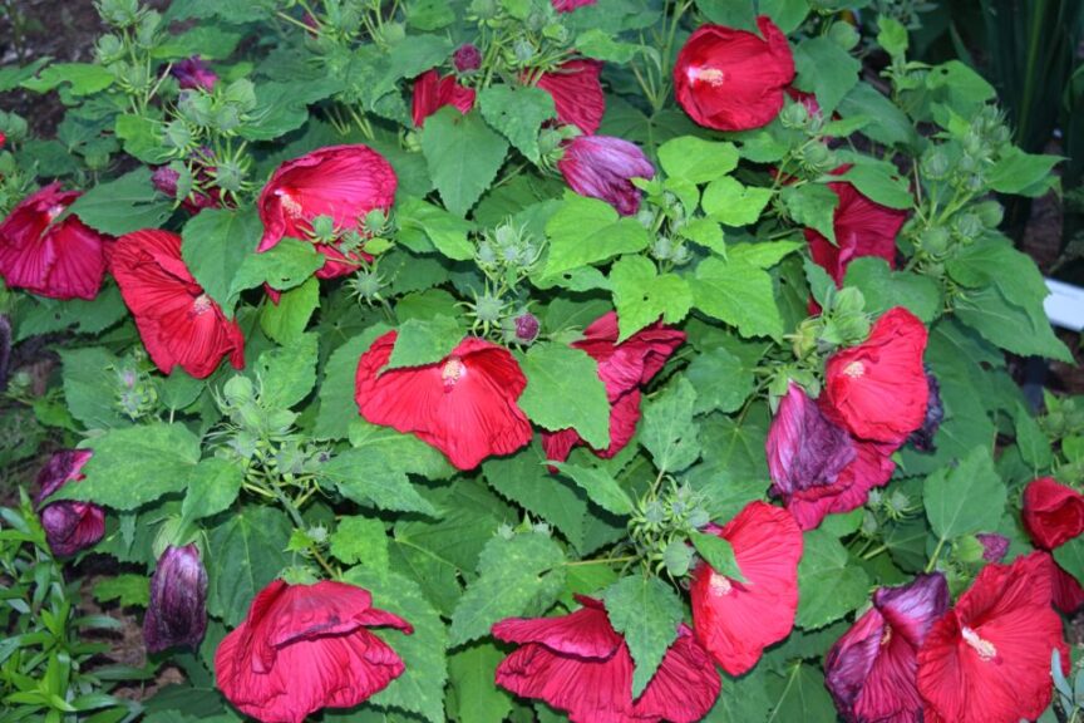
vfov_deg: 23.8
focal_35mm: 57
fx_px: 1716
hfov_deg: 35.1
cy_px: 362
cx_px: 542
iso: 800
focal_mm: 38
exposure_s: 1/100
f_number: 5.6
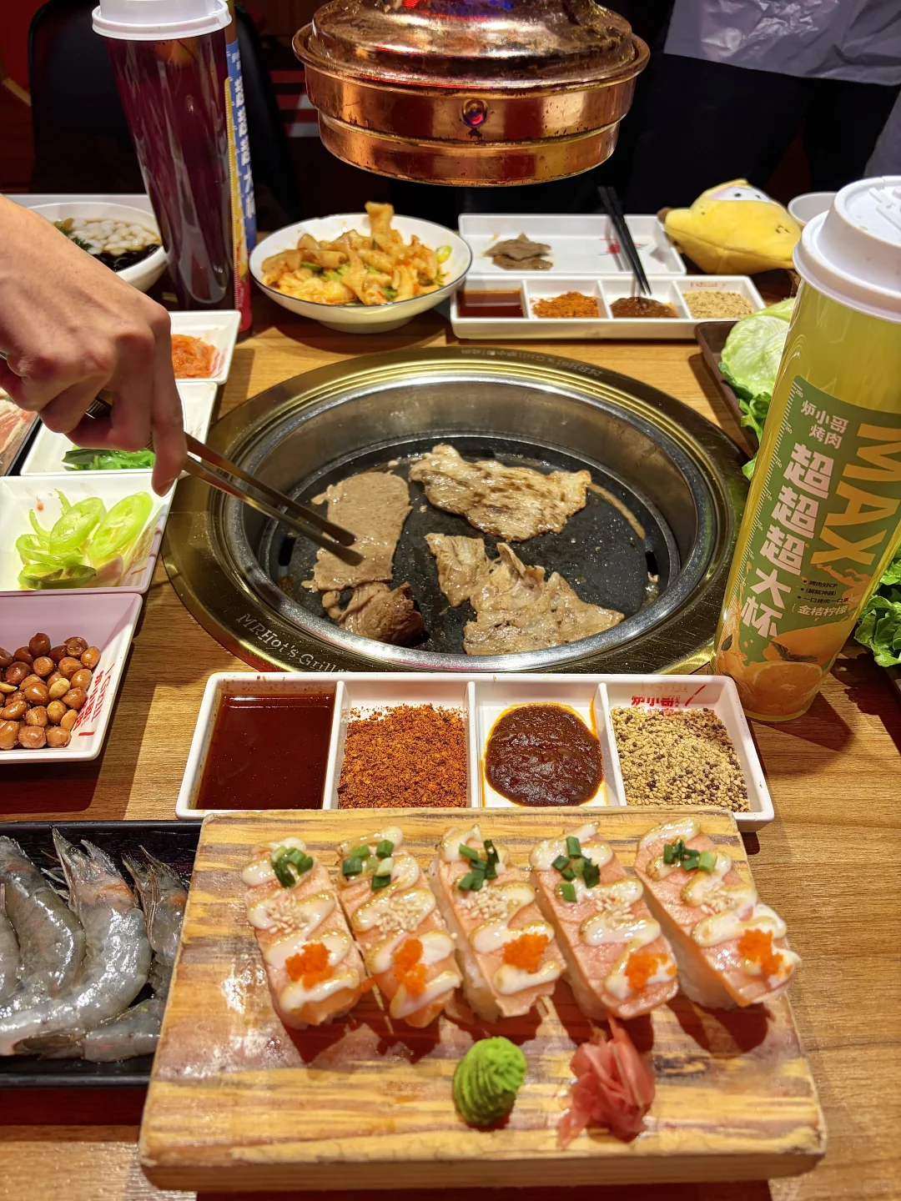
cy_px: 600
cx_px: 450
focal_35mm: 26
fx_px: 902
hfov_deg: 53.1
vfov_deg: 67.3
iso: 64
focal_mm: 5.96
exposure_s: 1/50
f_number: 1.6
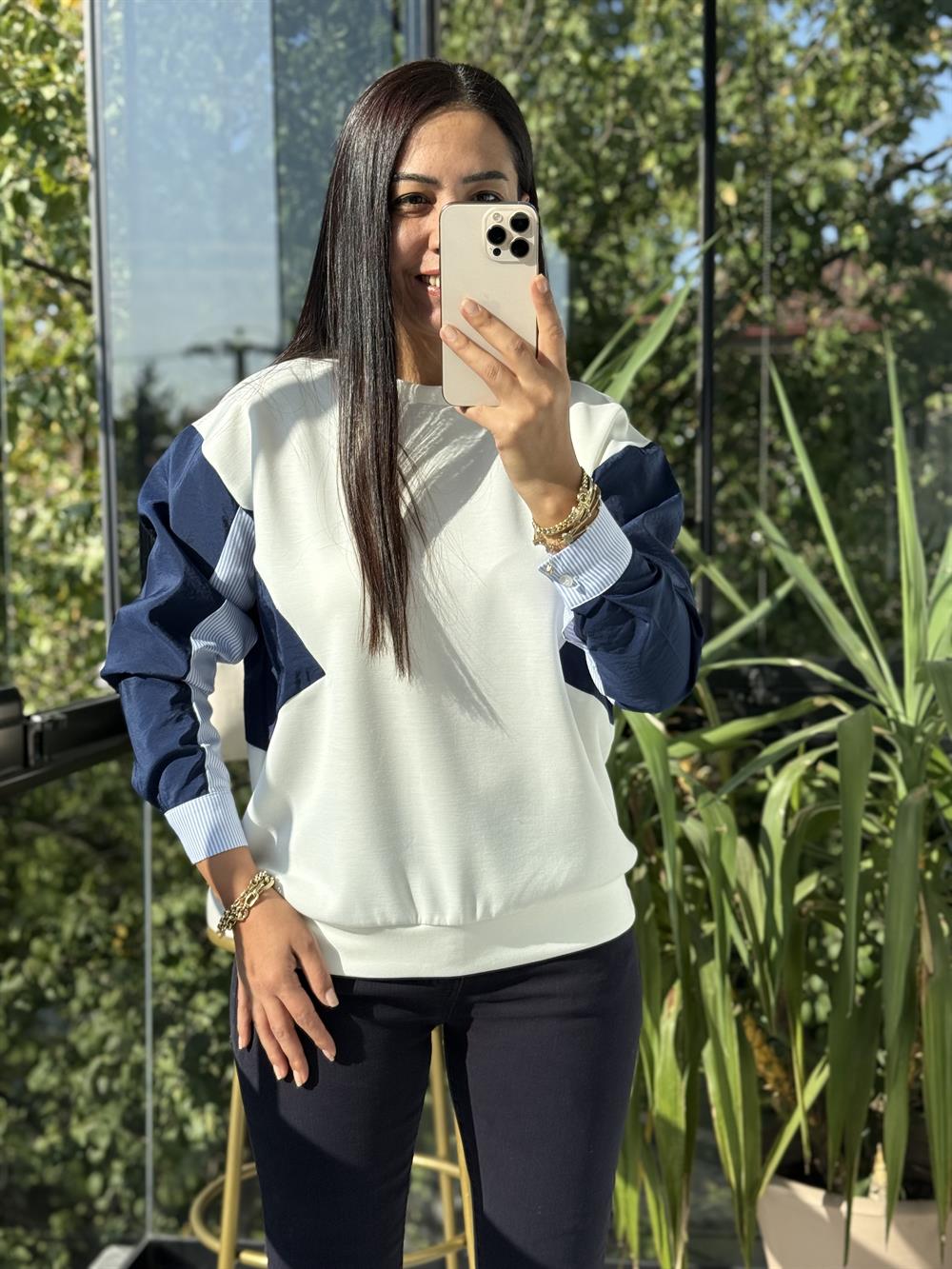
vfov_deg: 39.7
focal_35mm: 48
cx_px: 476
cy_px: 634
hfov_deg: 30.3
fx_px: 1760
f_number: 1.78
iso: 64
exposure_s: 1/1543
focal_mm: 6.76
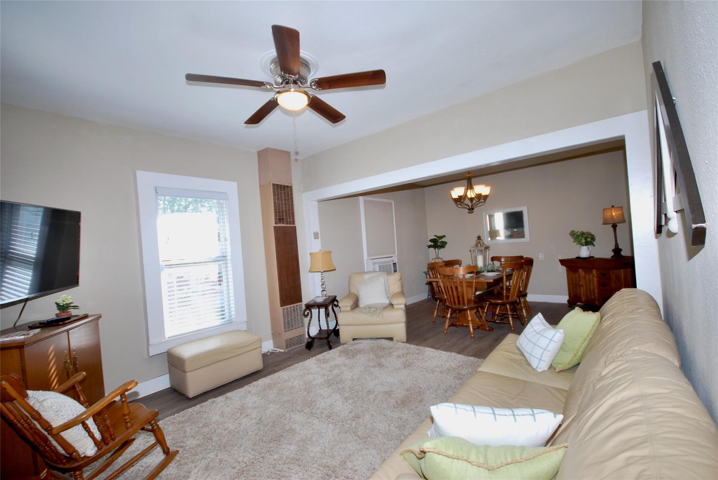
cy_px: 240
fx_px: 299
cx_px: 359
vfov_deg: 77.5
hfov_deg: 100.3
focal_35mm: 15
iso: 200
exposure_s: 1/80
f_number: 4.5
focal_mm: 10
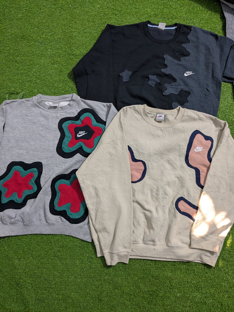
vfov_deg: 65.3
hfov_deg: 51.4
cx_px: 117
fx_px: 243
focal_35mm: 27
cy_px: 156
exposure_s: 1/25
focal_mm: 4.38
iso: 175
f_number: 1.73
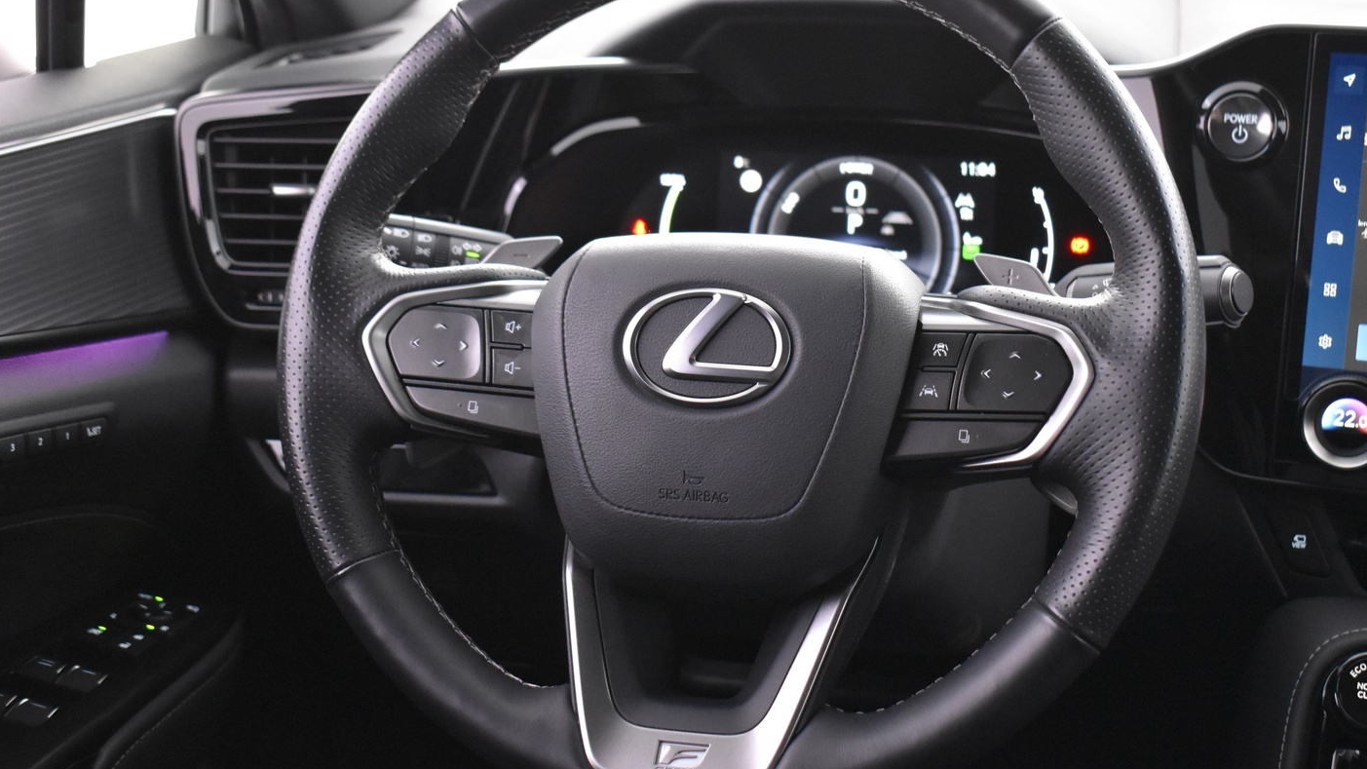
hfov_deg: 39.4
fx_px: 1907
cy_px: 373
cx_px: 777
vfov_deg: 22.8
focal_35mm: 53
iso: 3200
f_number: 4.2
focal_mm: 29
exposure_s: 1/10
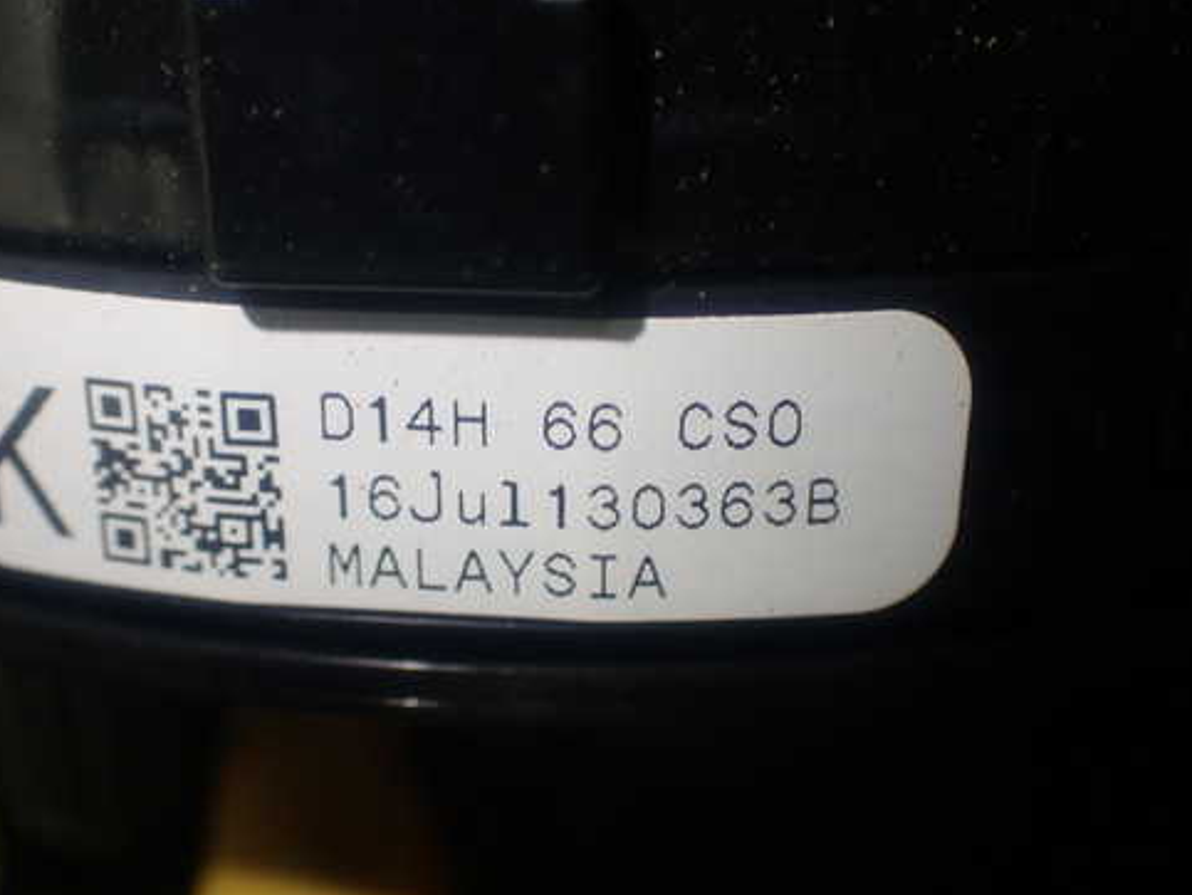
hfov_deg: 37.4
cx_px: 527
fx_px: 1757
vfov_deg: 28.6
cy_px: 472
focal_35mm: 51
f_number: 2.8
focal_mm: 7.31
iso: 100
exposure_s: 1/80
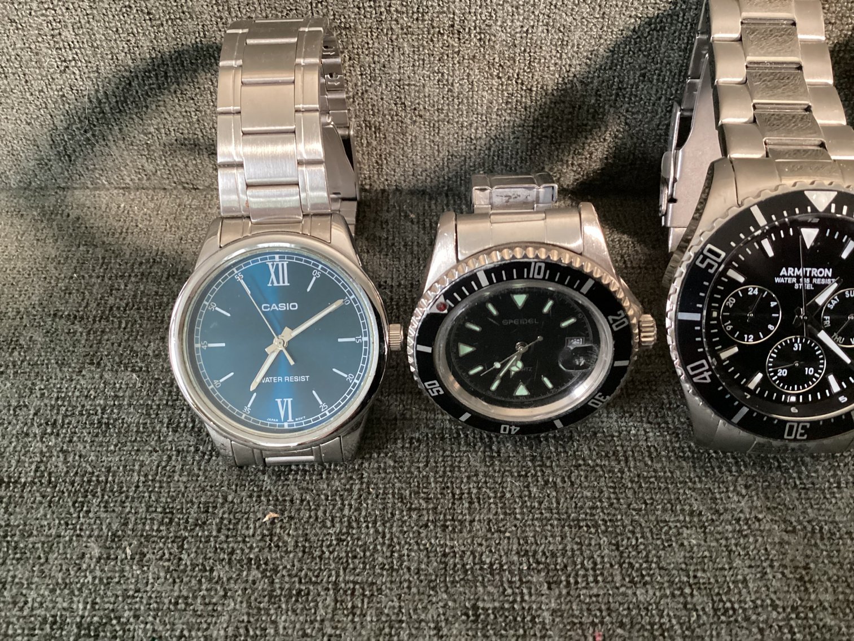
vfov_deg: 45.4
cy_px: 320
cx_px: 427
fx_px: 765
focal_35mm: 31
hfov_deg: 58.3
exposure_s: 1/30
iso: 800
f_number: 2.4
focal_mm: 3.3
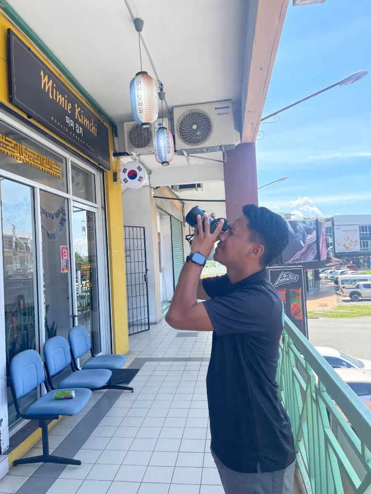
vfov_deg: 69.4
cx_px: 186
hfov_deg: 54.9
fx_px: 357
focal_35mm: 25
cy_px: 247
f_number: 1.6
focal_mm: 5.1
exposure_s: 1/874
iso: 32
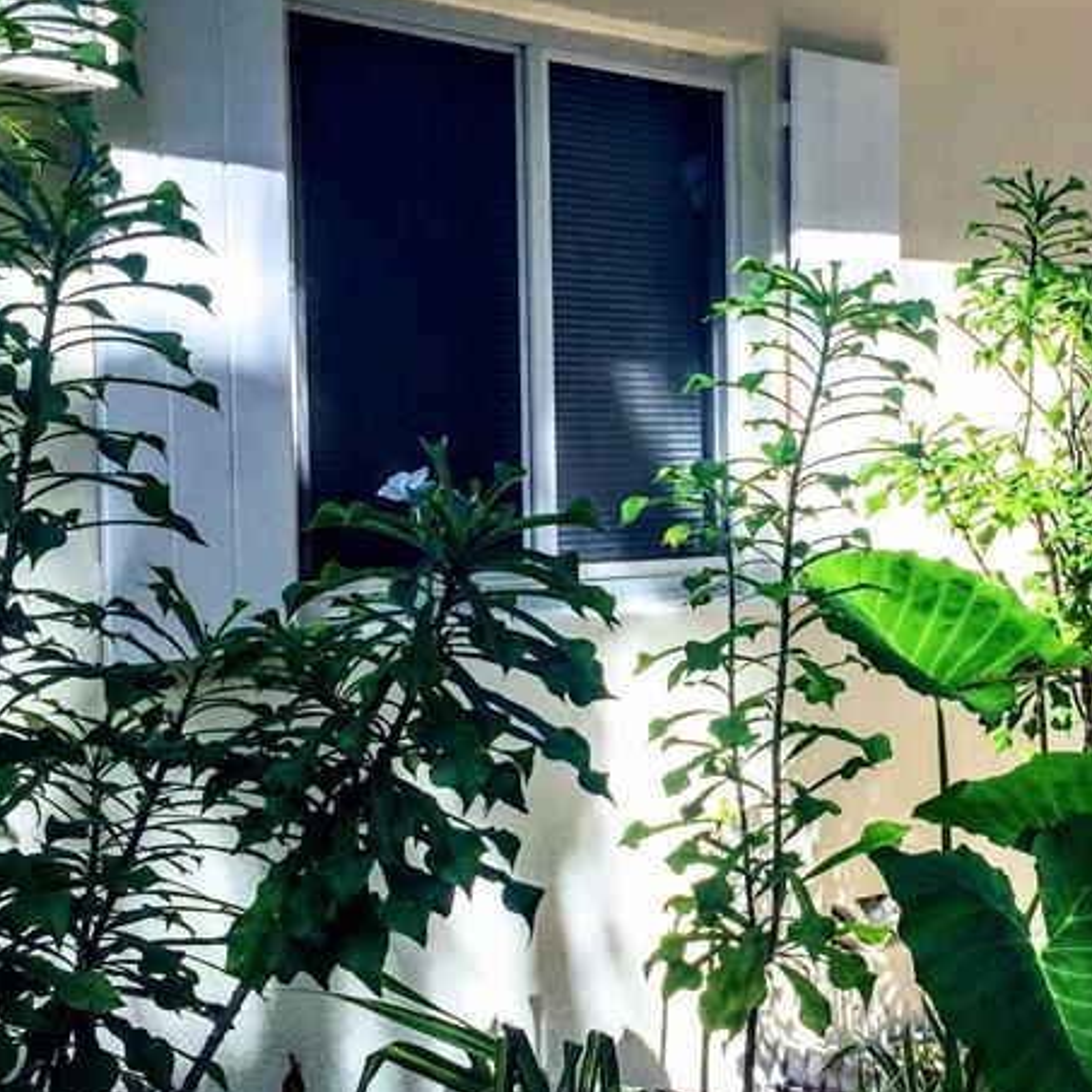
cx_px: 803
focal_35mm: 58
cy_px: 644
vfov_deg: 29.5
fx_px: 2070
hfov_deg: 29.2
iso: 32
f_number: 2.2
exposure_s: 1/1319
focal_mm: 4.15
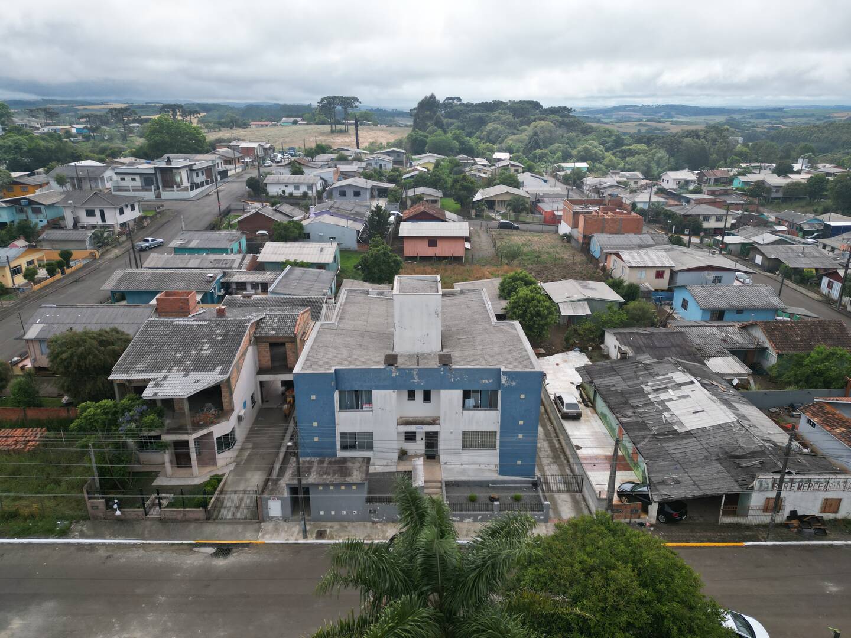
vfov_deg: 56.8
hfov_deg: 71.6
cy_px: 319
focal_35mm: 24
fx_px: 590
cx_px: 426
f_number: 1.7
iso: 200
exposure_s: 1/4000
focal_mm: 6.72
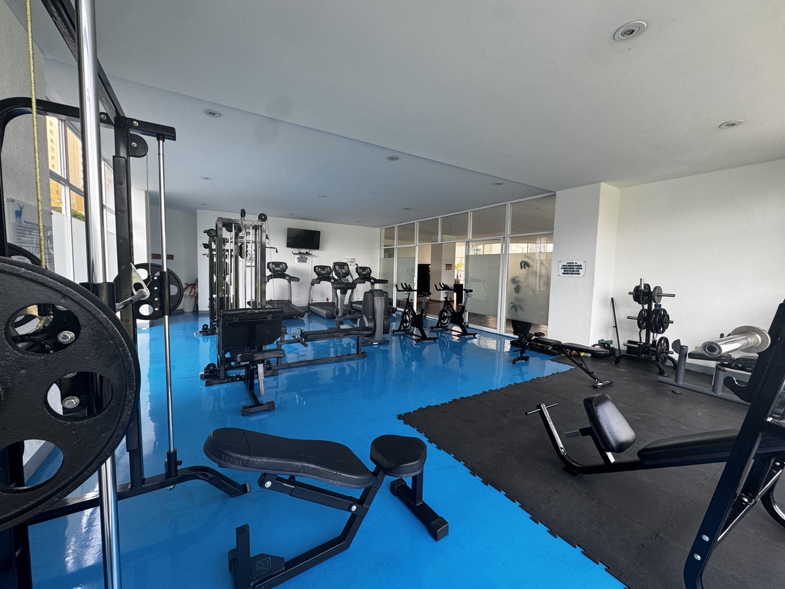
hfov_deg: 102.1
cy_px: 294
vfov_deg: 85.7
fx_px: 317
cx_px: 392
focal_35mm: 14
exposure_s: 1/99
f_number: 2.2
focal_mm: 2.22
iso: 80
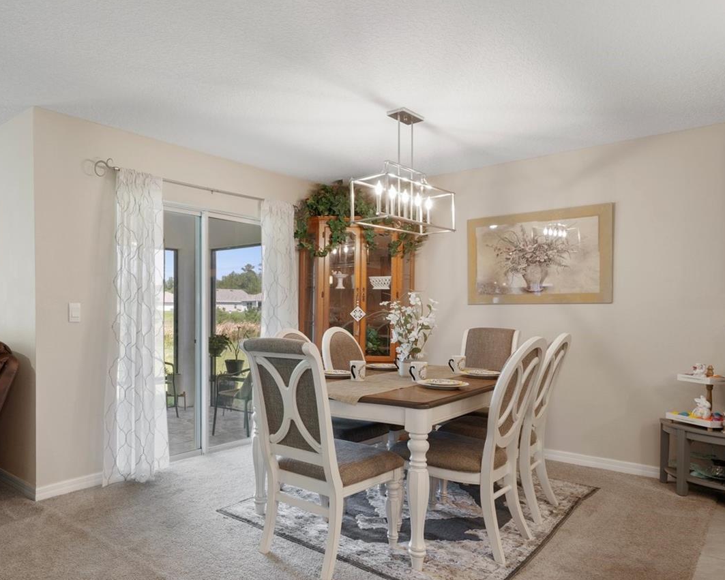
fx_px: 515
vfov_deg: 58.5
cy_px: 335
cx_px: 243
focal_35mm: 24
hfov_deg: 68.3
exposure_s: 1
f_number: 8
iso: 320
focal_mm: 17
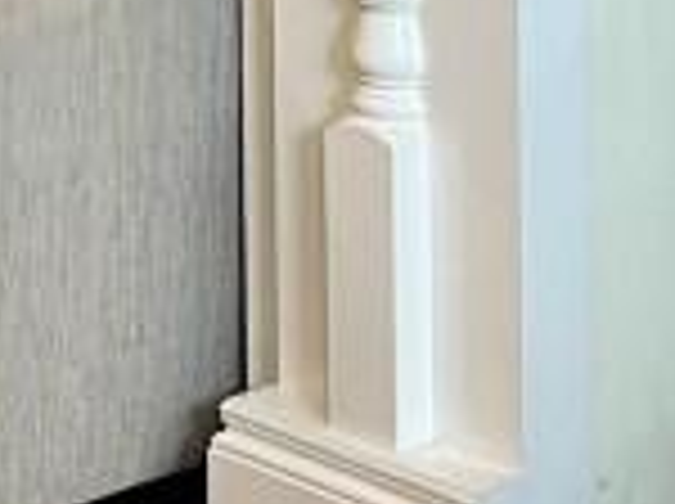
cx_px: -36
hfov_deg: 11.0
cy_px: -504
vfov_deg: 7.9
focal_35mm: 178
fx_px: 3465
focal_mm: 5.7
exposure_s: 1/72
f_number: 1.5
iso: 125
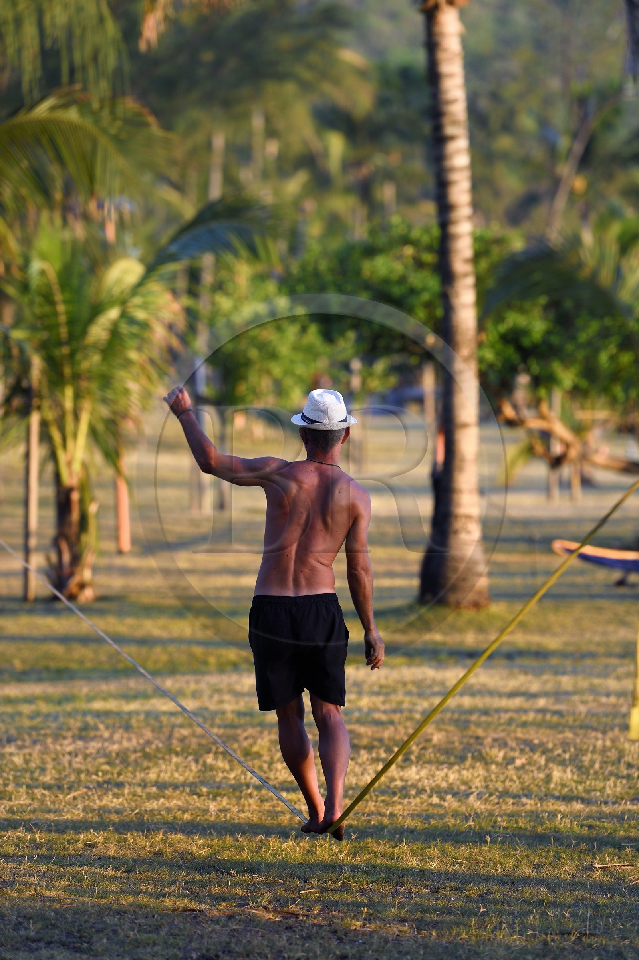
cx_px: 320
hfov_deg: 6.9
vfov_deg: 10.3
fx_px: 5331
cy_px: 480
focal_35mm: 200
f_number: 4
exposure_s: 1/250
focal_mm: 200
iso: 200
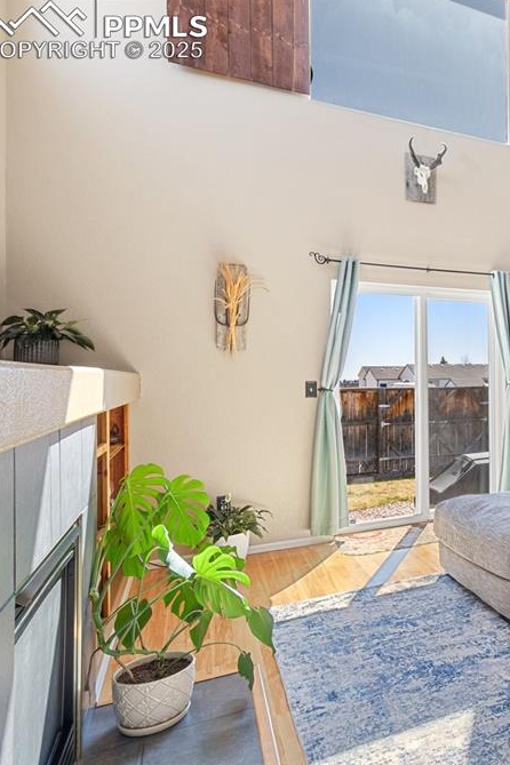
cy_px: 385
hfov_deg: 40.0
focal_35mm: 26
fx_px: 552
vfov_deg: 69.4
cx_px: 564
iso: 100
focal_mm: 17
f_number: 9
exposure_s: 1/8
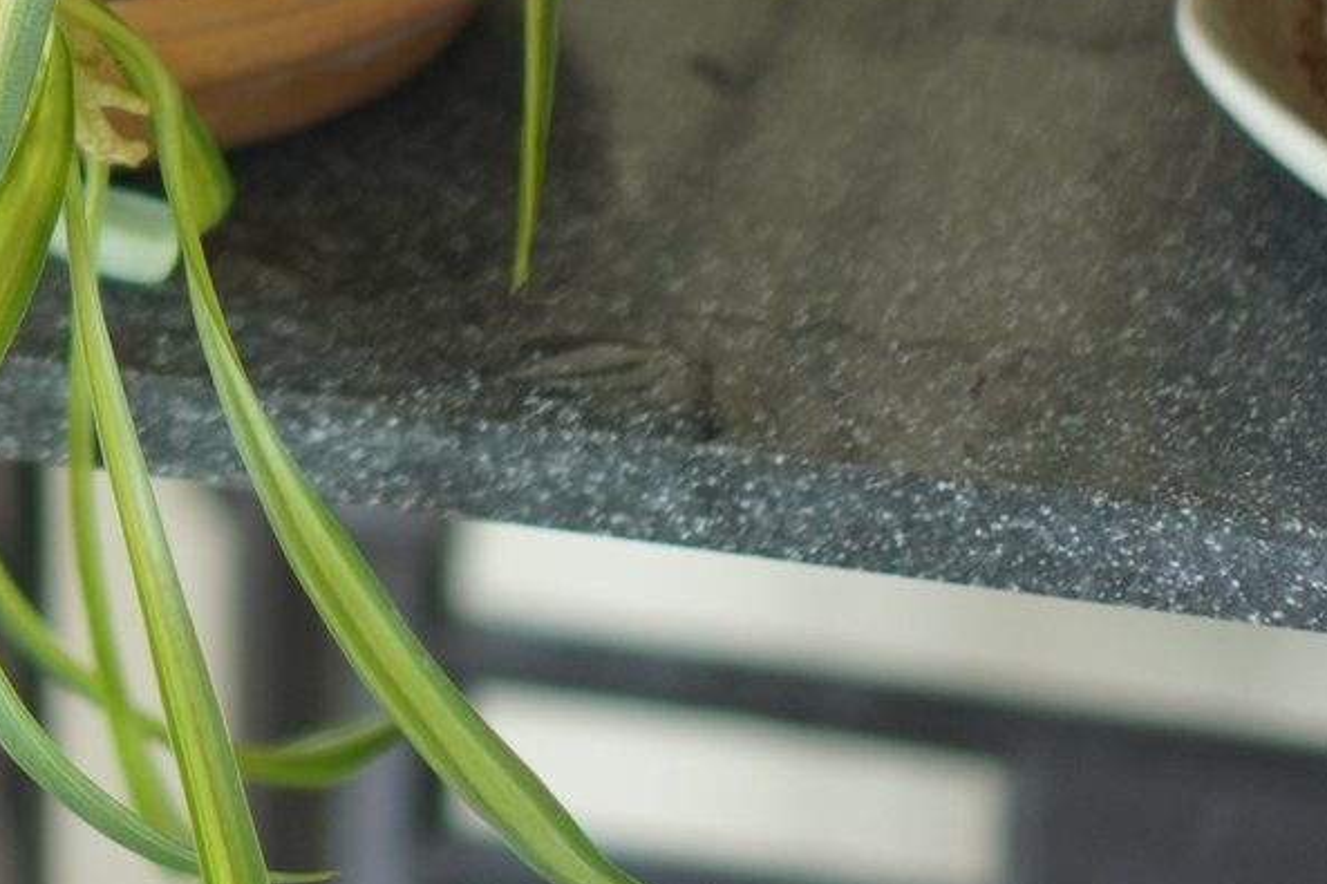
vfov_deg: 7.2
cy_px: -562
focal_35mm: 188
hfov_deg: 10.7
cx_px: -509
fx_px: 6920
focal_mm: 35
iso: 320
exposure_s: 1/160
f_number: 1.8
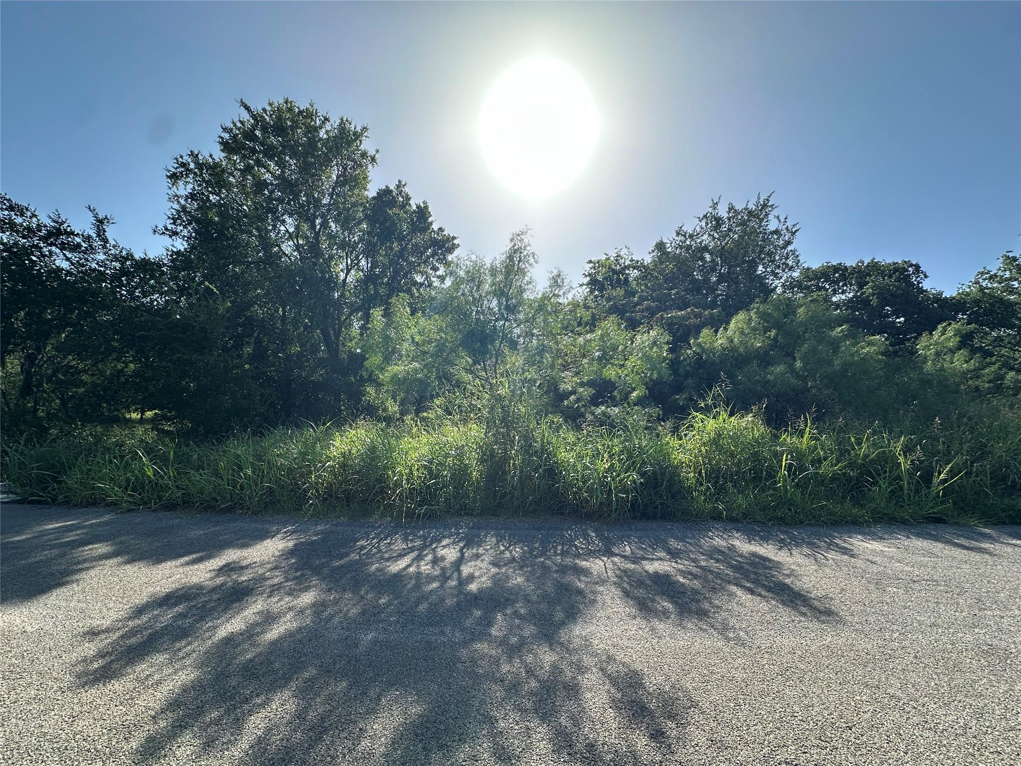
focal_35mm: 14
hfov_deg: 102.1
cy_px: 383
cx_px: 510
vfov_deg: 85.7
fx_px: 413
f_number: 2.2
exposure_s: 1/1147
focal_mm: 2.22
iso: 40
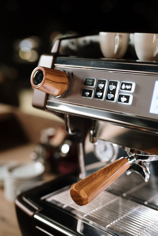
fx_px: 329
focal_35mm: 50
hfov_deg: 27.0
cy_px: 118
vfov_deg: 39.6
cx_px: 79
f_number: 2.2
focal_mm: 50
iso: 500
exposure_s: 1/160
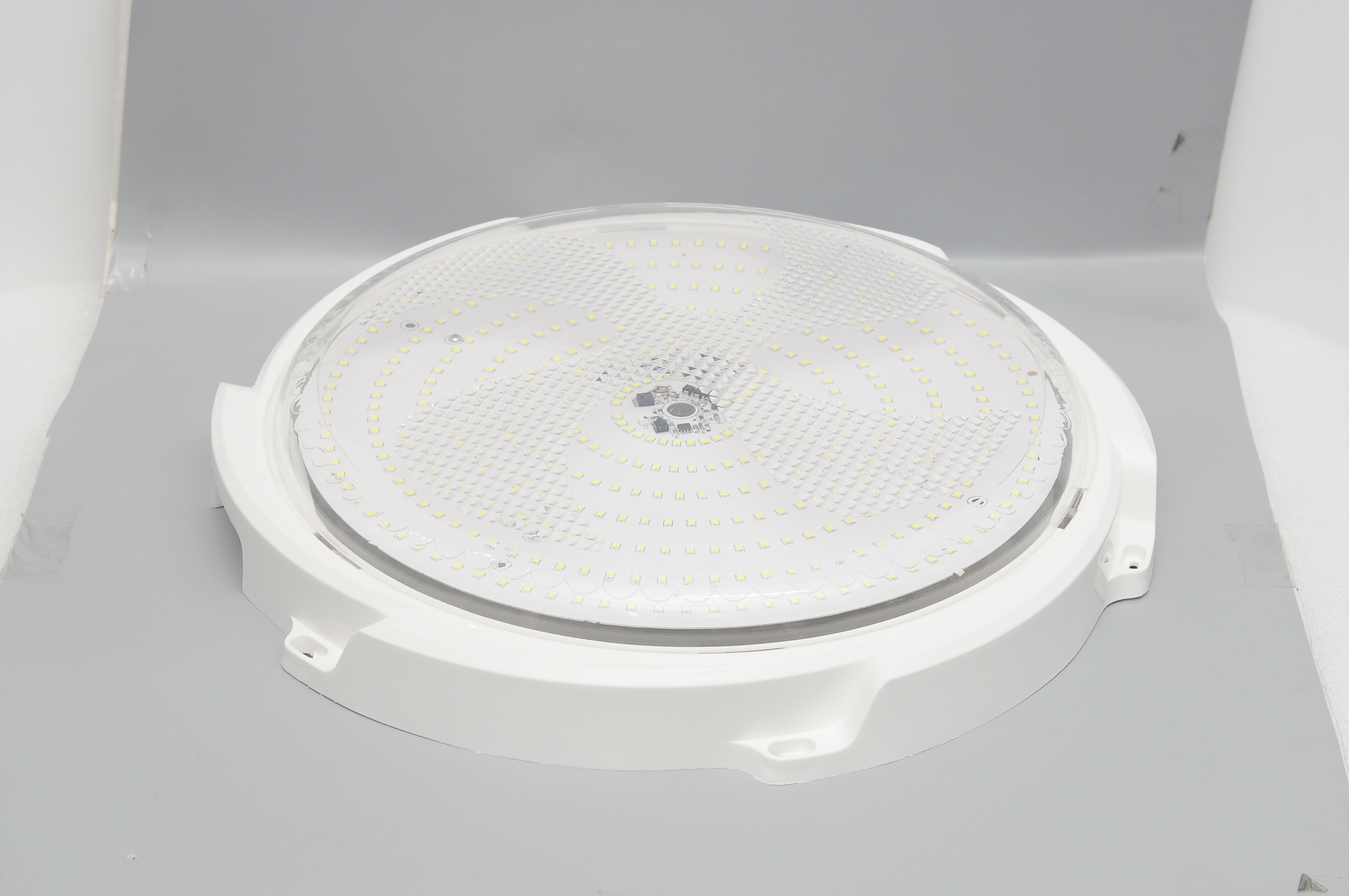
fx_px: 2807
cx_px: 674
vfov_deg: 18.1
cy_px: 448
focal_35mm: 75
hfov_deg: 27.0
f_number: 8
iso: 1000
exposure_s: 1/100
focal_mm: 50
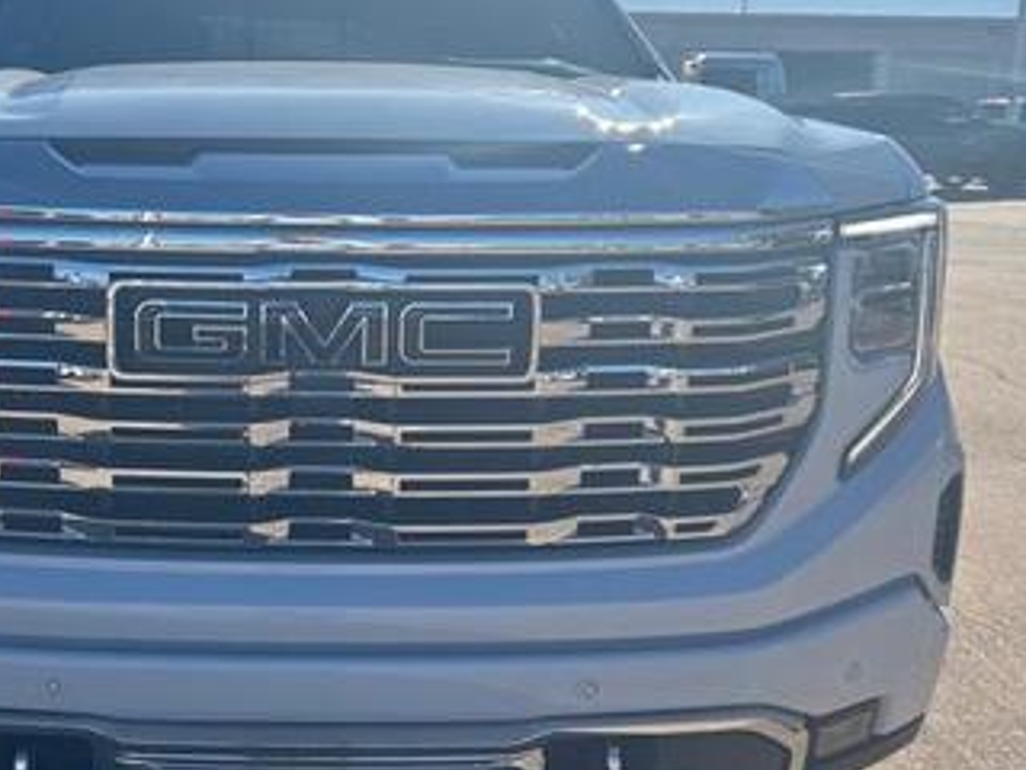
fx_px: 1215
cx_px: 308
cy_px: 340
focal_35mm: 41
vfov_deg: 35.1
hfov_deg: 44.8
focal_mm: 5.7
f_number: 1.5
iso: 50
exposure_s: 1/4630
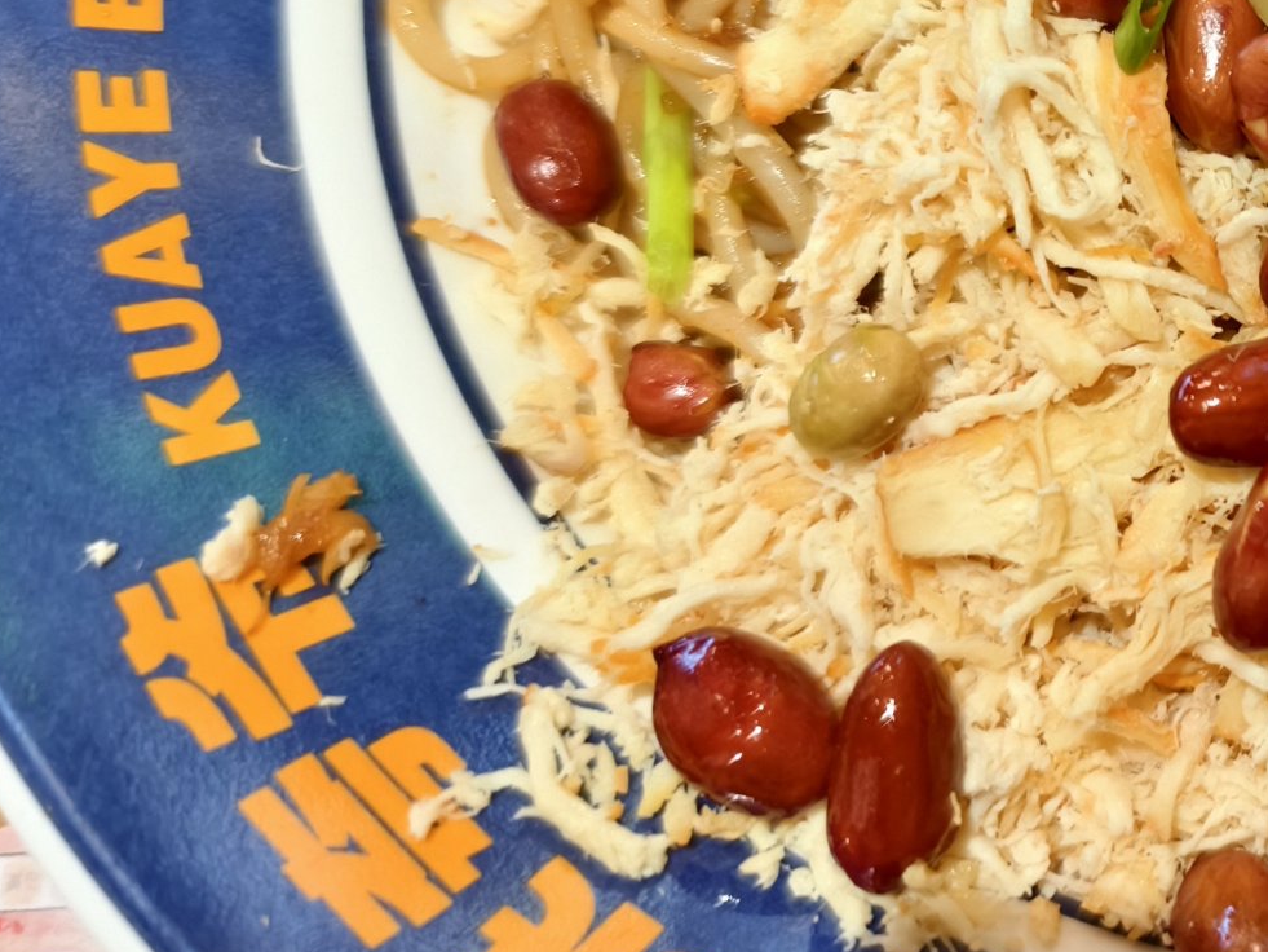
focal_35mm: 64
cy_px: 96
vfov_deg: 22.4
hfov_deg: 26.5
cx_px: 1570
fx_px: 2345
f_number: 1.57
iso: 508
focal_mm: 5.6
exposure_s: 1/50
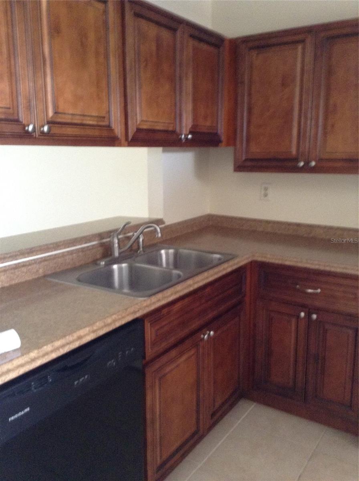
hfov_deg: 42.8
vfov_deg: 55.4
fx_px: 458
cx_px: 180
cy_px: 240
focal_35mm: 33
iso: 250
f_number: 2.4
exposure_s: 1/17
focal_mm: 3.3
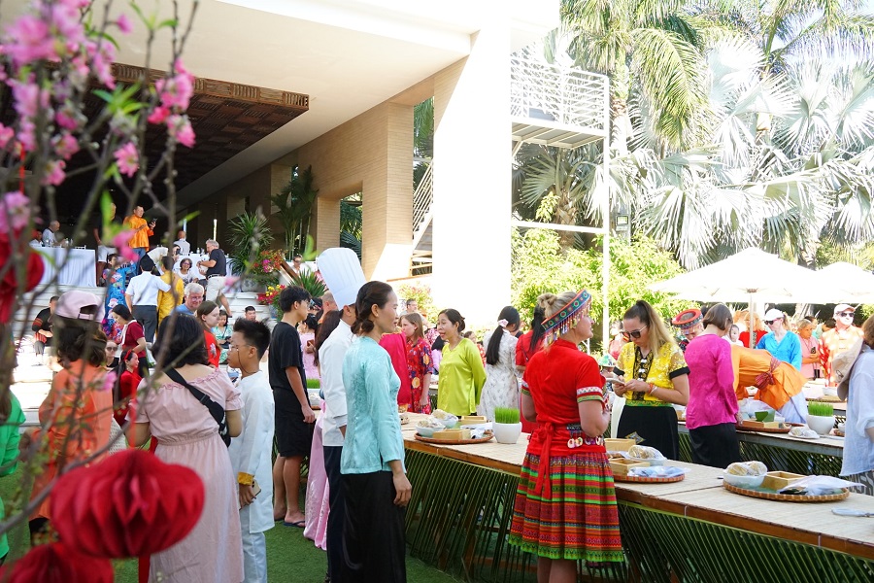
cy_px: 292
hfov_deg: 54.4
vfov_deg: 37.9
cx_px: 437
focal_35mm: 35
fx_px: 850
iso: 2500
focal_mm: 35
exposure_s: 1/640
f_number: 8
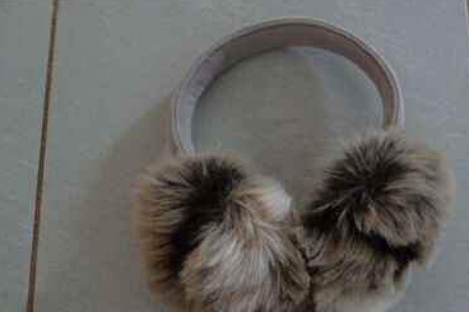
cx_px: 283
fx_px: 495
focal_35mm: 38
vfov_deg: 34.9
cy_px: 185
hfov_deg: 50.4
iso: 400
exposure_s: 1/8
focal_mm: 4.7
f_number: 3.3
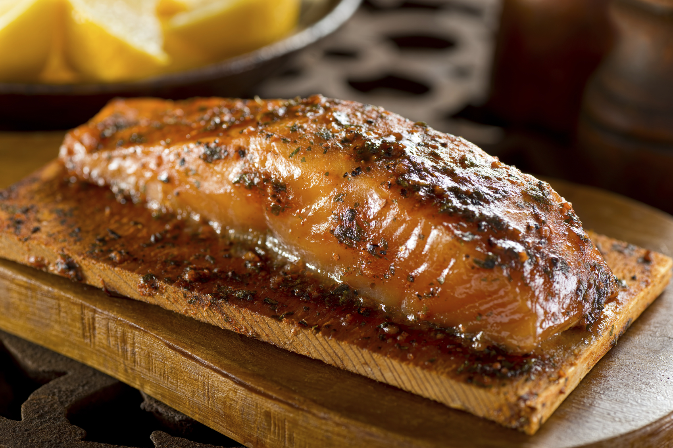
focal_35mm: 90
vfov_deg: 15.2
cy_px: 224
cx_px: 336
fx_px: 1683
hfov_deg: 22.6
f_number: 13
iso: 100
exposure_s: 1/200
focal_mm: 90
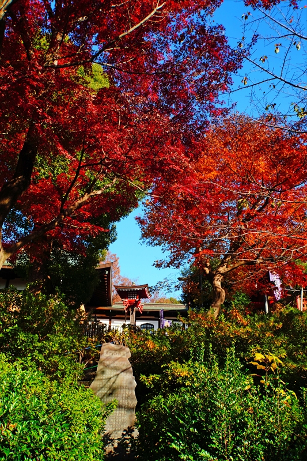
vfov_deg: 57.7
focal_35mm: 33
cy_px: 230
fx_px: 418
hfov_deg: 40.3
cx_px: 154
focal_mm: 21.8
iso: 100
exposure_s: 1/160
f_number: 8
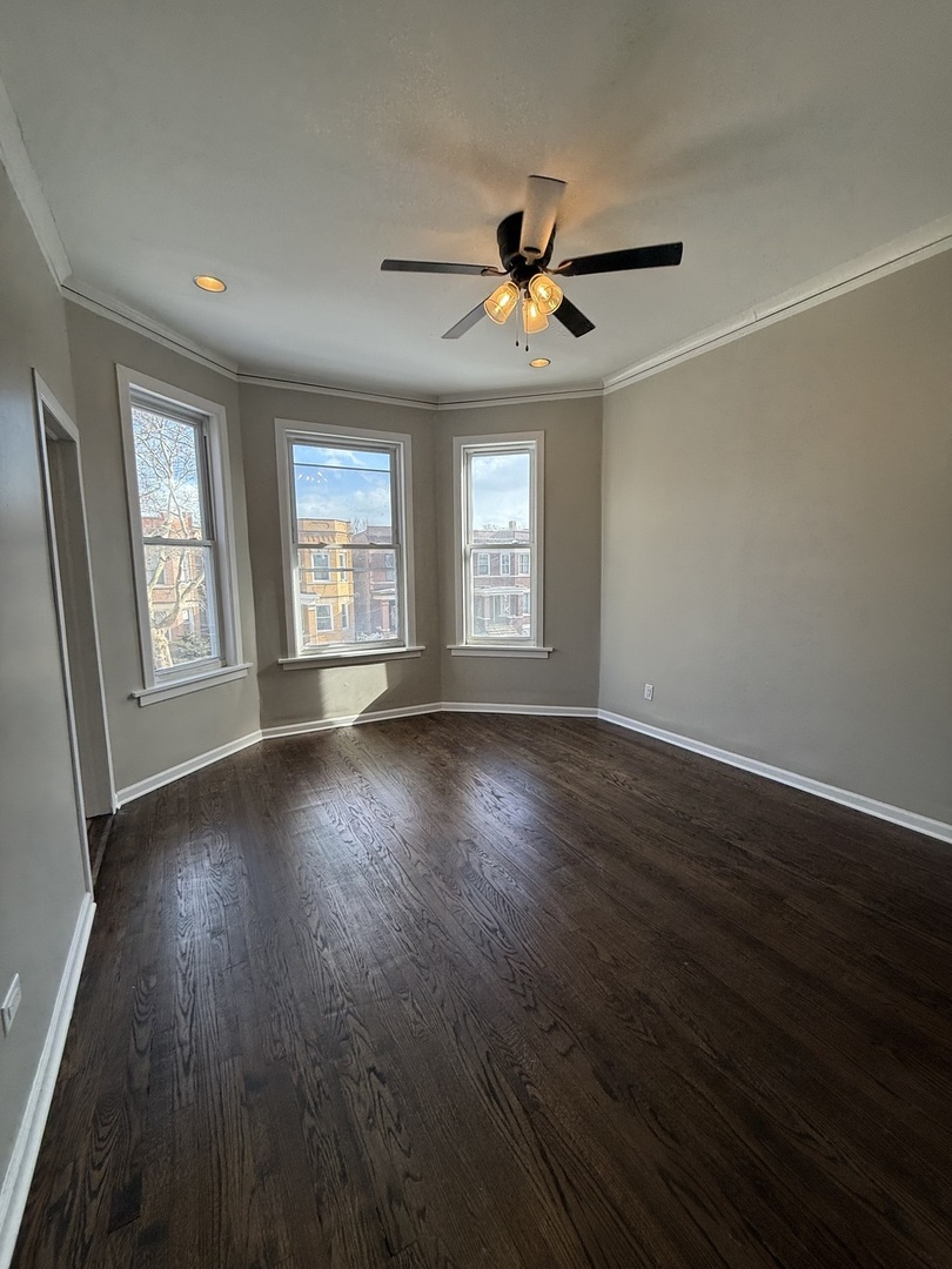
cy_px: 634
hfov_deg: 85.7
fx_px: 513
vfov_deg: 102.1
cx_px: 476
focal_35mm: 14
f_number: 2.2
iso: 64
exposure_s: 1/288
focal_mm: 2.22
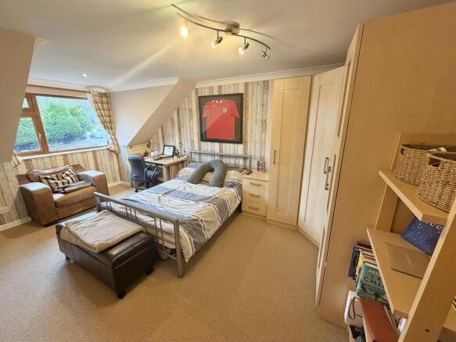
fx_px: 184
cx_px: 228
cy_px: 171
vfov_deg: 85.7
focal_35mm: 14
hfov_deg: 102.1
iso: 500
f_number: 2.2
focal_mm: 2.22
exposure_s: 1/60
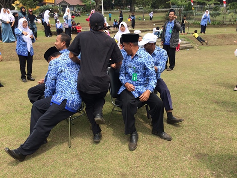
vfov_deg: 48.2
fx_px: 199
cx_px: 118
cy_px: 89
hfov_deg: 61.6
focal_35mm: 29
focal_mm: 4.15
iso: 32
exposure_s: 1/774
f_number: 2.2
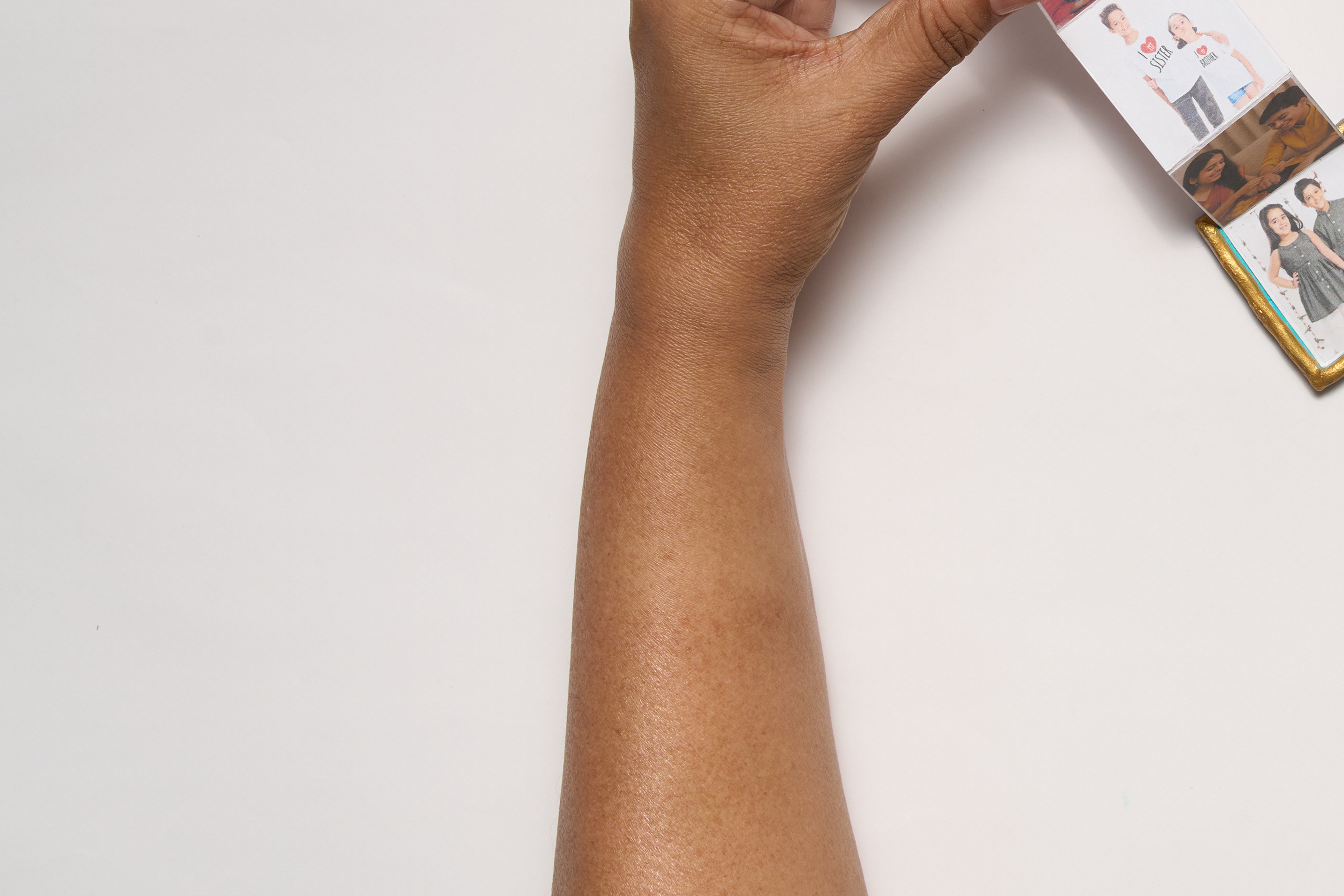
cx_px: 1221
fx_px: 3360
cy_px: 77
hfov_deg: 22.1
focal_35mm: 90
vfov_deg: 15.0
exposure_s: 1/100
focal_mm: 43
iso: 200
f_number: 11
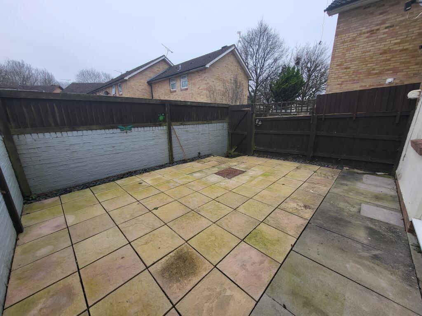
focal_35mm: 13
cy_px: 158
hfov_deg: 106.2
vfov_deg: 89.9
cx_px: 211
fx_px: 158
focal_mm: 1.74
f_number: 2.2
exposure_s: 1/100
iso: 40
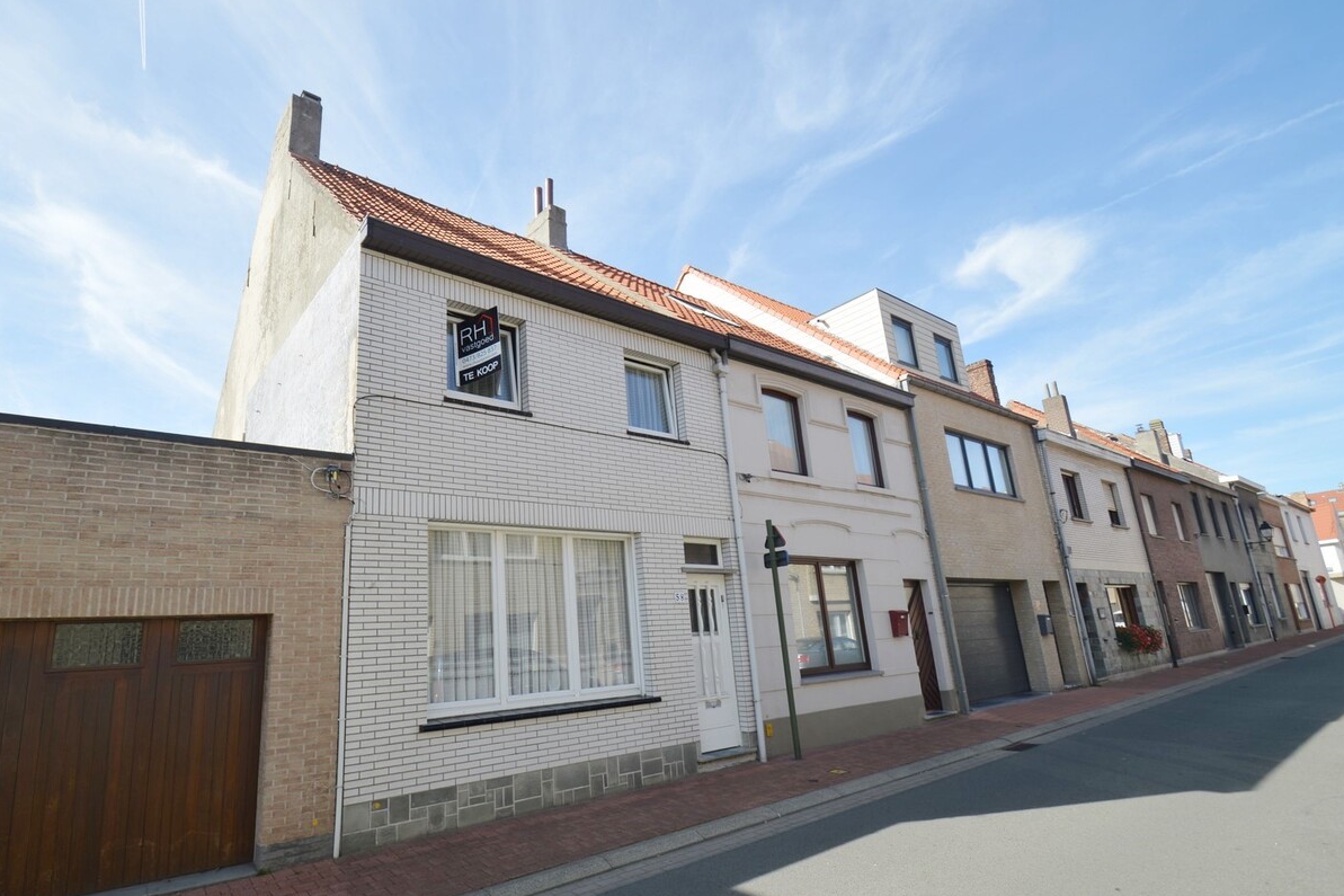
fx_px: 635
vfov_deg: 70.4
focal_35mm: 17
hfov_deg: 92.9
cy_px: 459
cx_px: 595
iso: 100
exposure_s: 1/200
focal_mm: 10
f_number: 7.1
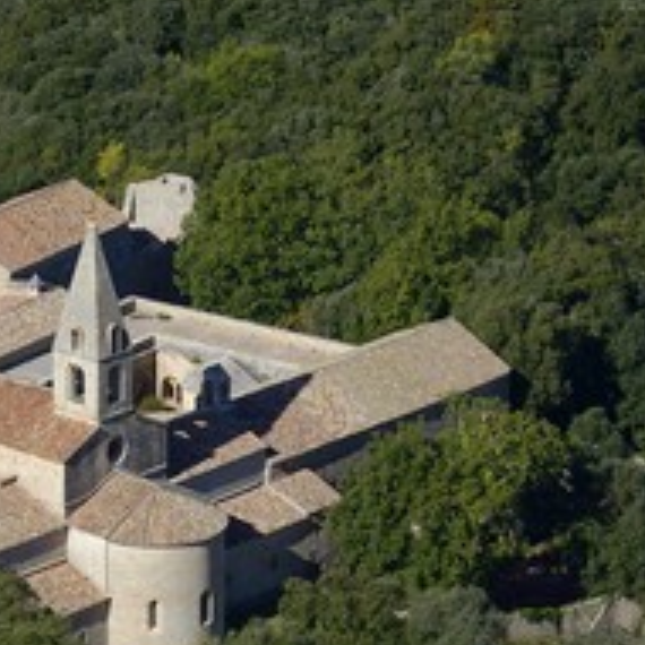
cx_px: -17
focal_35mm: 192
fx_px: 4048
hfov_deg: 9.0
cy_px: 458
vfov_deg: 9.1
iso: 800
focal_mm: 102
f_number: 13
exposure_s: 1/1250
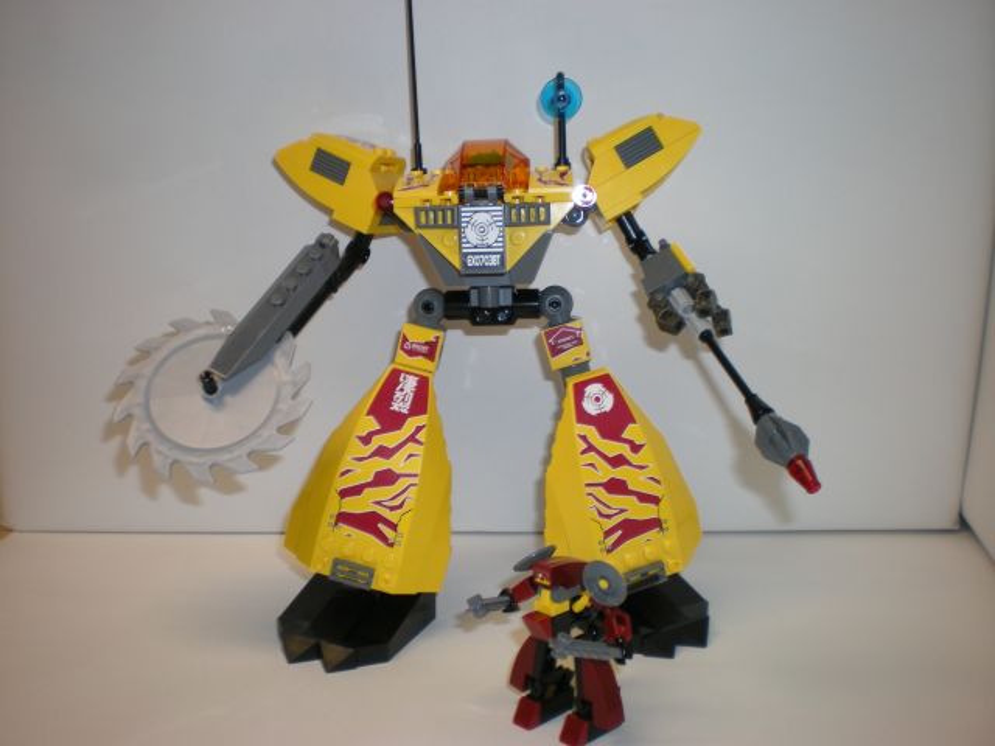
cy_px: 373
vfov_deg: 37.7
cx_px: 498
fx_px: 1092
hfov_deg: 49.0
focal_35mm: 38
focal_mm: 6.3
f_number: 3.1
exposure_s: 1/34.7
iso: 64
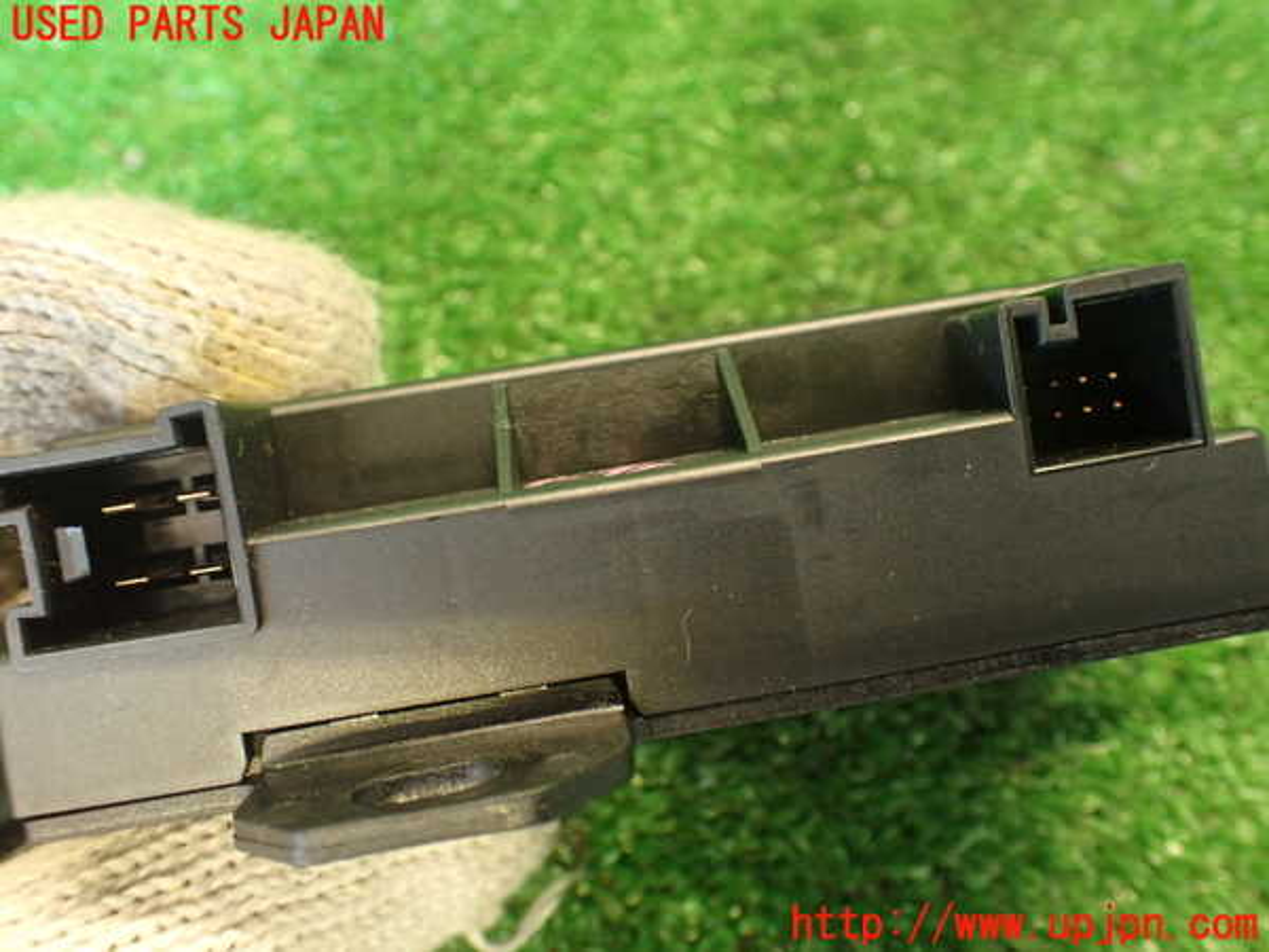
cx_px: 634
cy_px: 476
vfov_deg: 44.2
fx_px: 1173
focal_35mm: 32
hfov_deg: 56.8
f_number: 2.4
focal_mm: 5.79
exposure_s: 1/30
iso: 640
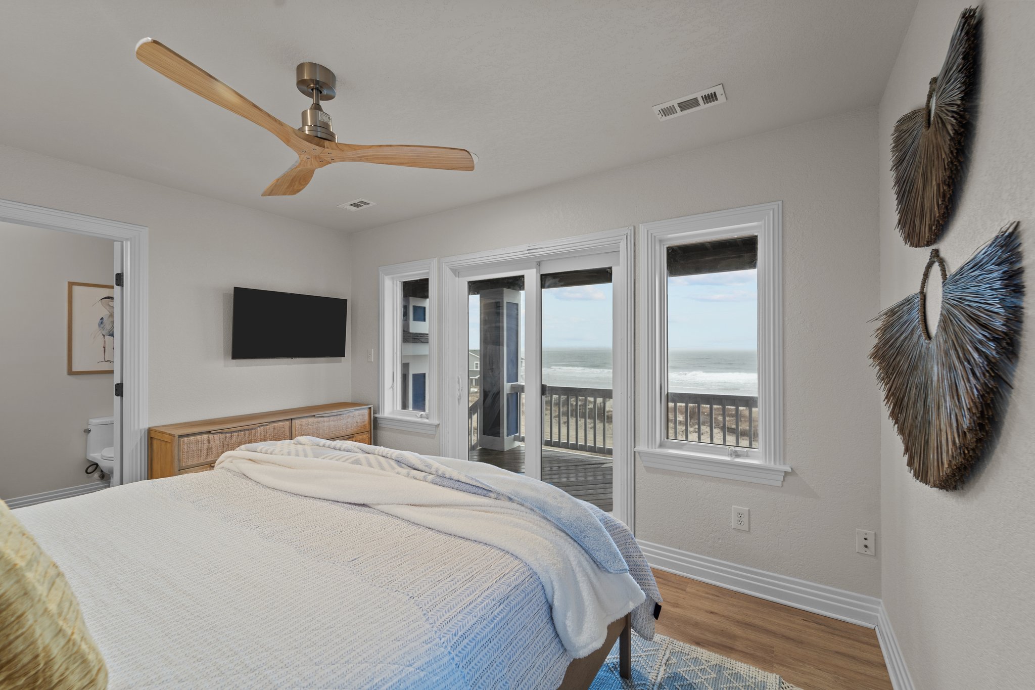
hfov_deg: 104.3
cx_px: 518
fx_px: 402
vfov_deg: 81.2
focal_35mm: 14
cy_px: 345
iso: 100
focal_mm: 14
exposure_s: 1/1.67
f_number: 8
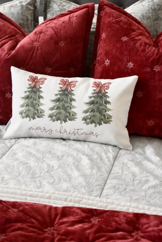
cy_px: 97
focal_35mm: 73
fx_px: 492
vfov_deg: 27.6
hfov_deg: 18.7
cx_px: 67
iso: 3200
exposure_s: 1/60
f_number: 5
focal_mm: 40
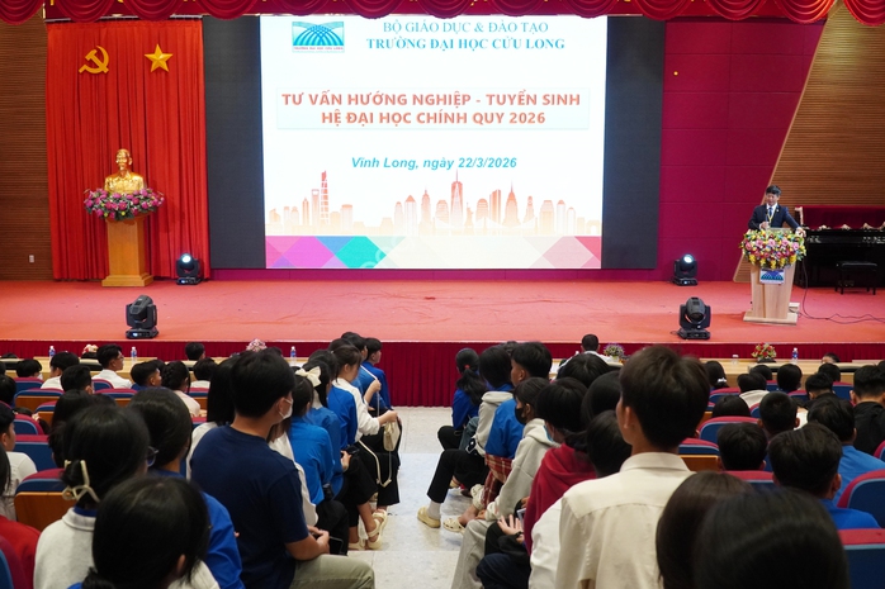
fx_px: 848
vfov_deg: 38.3
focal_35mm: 34
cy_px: 294
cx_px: 442
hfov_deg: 55.1
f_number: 5
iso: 2000
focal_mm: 23
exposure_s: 1/160
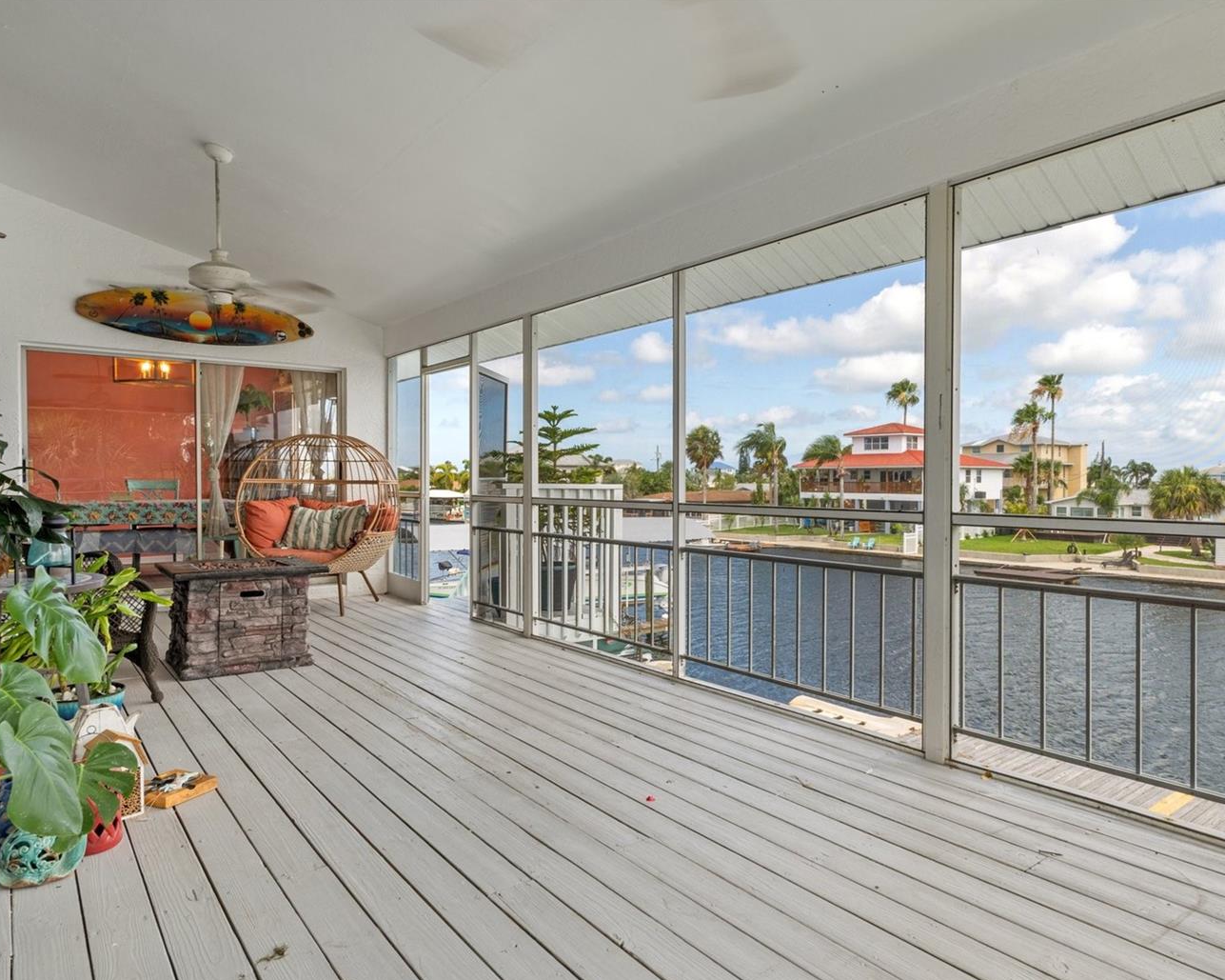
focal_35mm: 21
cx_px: 631
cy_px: 502
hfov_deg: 77.6
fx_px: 761
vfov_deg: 65.5
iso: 160
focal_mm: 12
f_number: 8
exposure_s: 1/30
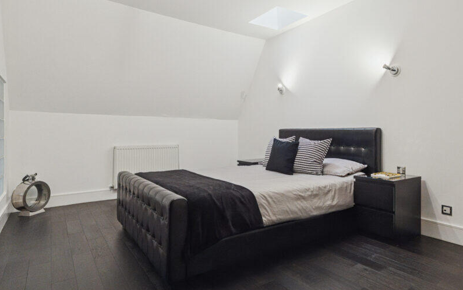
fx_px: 273
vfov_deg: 55.7
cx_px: 277
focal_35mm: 22
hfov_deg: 79.6
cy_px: 134
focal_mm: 11
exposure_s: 1/30
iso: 1250
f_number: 5.6
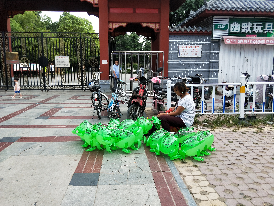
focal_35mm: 25
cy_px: 103
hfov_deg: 69.4
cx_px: 137
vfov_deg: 54.9
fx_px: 198
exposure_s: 1/404
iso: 33
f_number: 1.7
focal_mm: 4.27
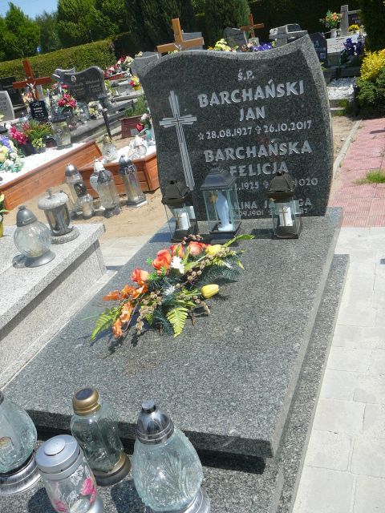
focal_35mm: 35
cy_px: 256
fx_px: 519
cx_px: 192
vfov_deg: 52.6
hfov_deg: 40.7
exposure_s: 1/400
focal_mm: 5.2
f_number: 5
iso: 80
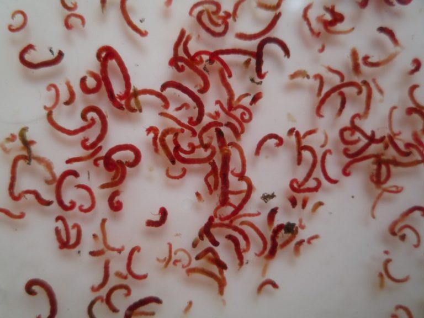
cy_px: 159
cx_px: 212
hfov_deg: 60.0
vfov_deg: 46.8
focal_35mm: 30
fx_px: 367
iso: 100
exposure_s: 1/30
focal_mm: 5.2
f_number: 3.3
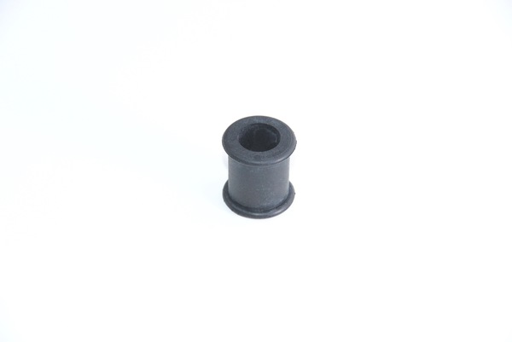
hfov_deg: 6.9
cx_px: 256
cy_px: 171
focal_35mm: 300
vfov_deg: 4.6
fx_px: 4270
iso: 1600
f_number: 10
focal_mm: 300
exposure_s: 1/250
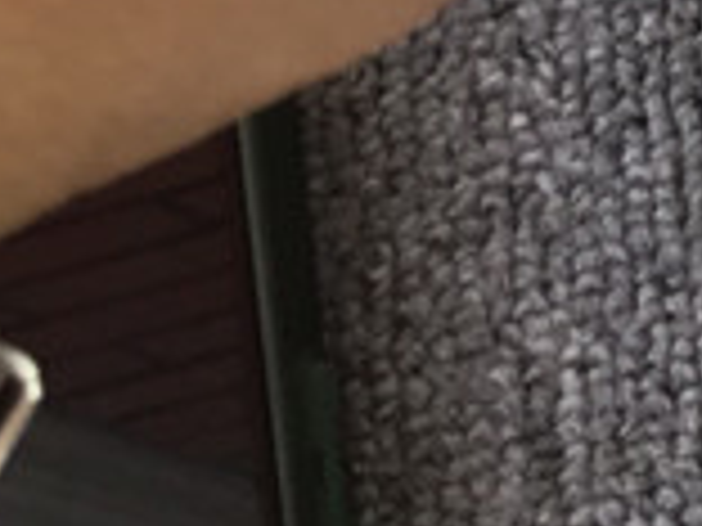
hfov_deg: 10.0
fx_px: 3630
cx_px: 1521
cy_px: -776
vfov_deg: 7.7
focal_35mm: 179
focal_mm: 3.3
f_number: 2.4
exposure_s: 1/111
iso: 25
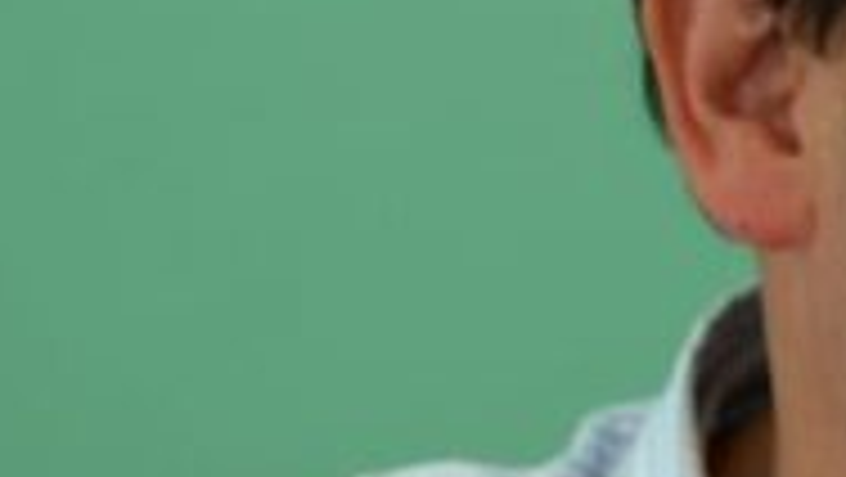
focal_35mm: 244
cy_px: 187
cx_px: 1598
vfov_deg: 5.0
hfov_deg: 8.4
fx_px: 5477
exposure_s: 1/80
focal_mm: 38
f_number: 5
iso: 400
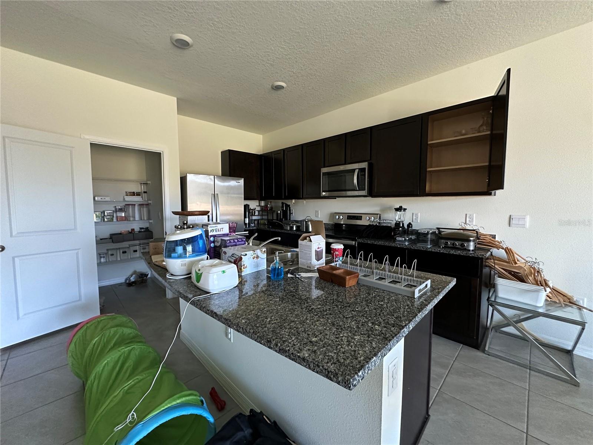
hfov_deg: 102.1
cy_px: 222
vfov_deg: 85.7
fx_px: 240
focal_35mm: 14
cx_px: 296
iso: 500
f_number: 2.2
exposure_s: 1/60
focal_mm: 2.22
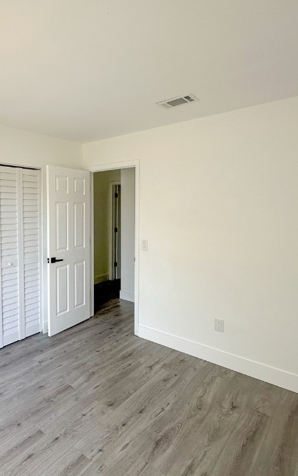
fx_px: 286
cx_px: 82
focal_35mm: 22
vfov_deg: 79.6
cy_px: 225
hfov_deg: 53.1
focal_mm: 2.22
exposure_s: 1/100
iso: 125
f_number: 2.2
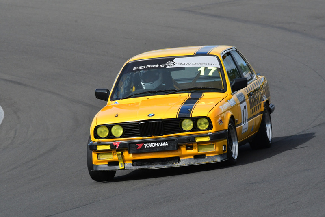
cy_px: 108
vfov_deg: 2.2
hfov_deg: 3.3
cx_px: 162
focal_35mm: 630
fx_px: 5689
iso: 640
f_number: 13
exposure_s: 1/640
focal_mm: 420
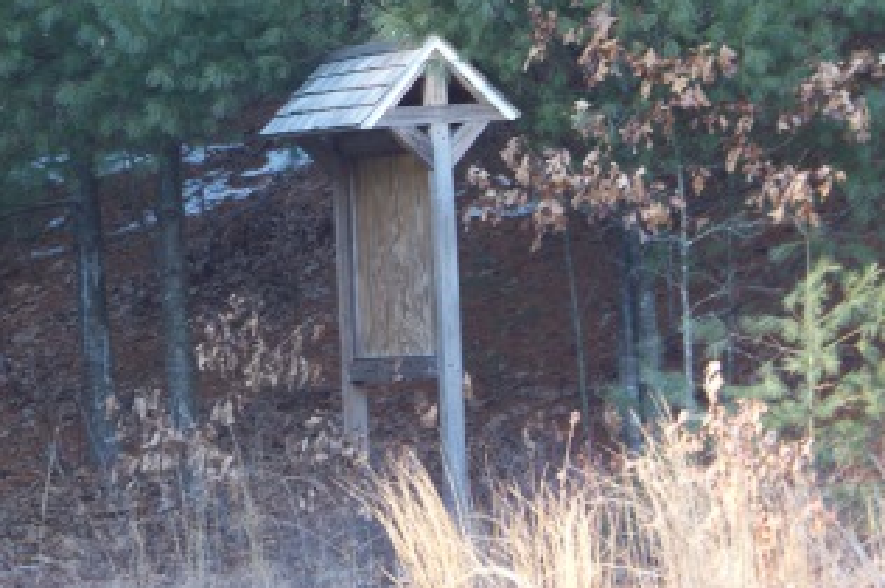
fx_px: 5304
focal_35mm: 216
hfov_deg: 9.5
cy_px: 305
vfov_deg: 6.3
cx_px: 433
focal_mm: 27.5
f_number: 3.6
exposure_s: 1/50
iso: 115
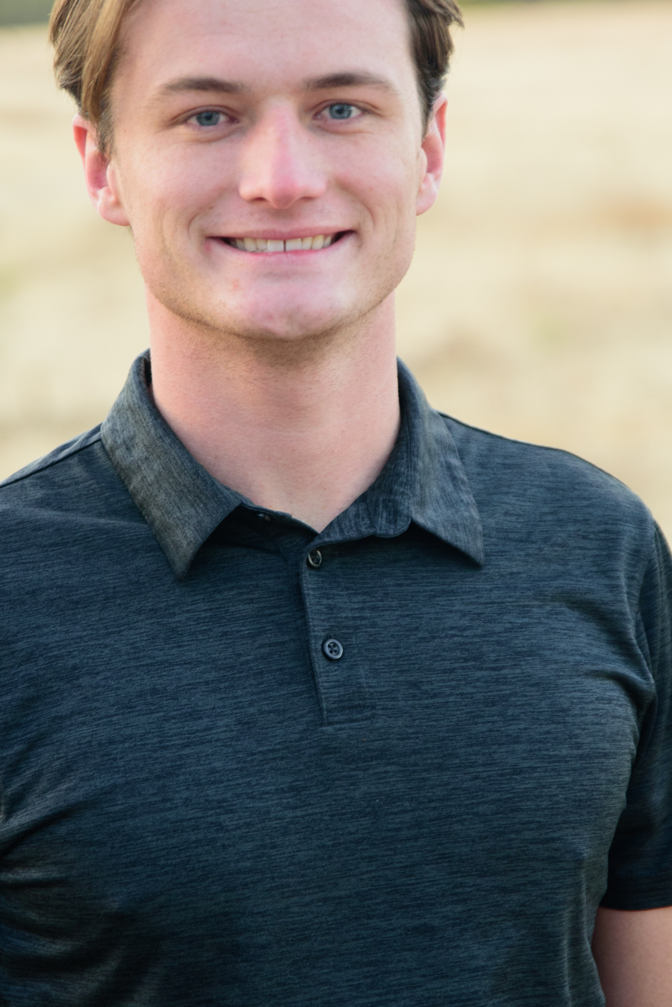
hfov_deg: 9.5
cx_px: 296
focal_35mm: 144
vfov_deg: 14.2
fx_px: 4028
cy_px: 447
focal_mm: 70
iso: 400
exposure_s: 1/100
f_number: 2.8
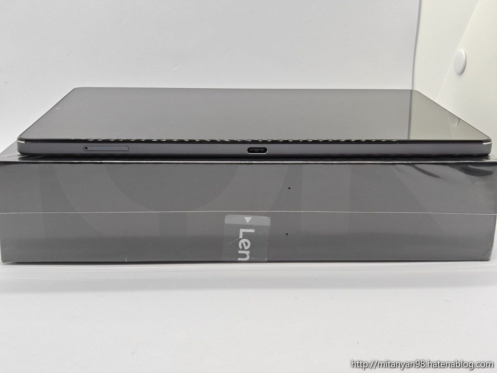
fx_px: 660
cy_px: 186
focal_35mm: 46
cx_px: 248
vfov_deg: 31.5
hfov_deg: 41.2
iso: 320
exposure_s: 1/100
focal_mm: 8.7
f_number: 4
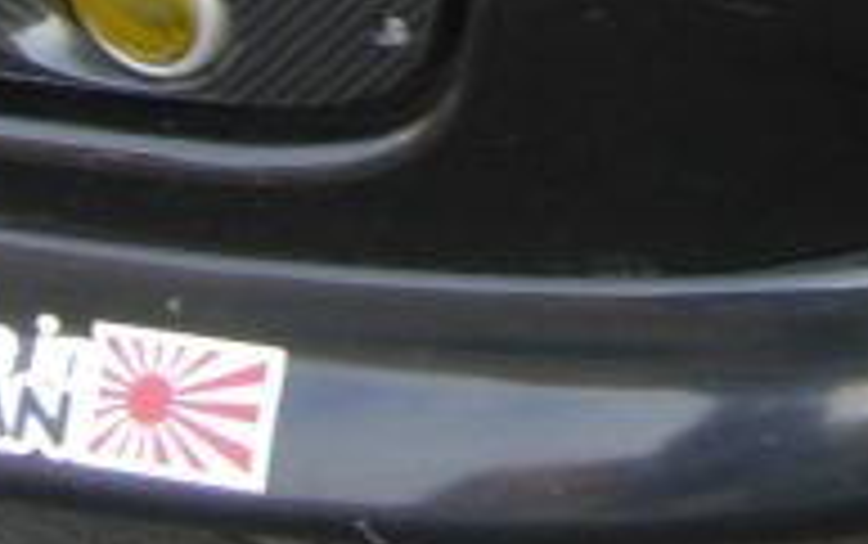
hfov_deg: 10.1
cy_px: -728
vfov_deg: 6.2
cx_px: 1228
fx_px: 4783
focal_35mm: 202
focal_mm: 7.5
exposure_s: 1/73.9
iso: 50
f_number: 3.4
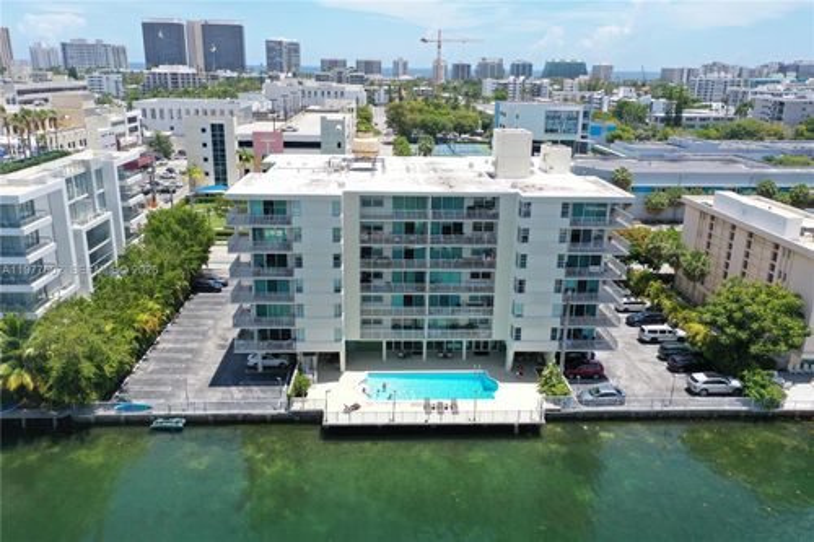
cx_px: 407
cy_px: 271
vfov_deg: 46.4
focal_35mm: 28
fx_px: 633
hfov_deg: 65.5
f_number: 4.5
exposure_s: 1/640
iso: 100
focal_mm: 10.26
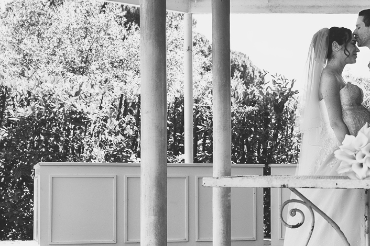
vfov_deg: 15.5
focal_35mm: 88
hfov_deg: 22.3
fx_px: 904
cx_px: 367
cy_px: 75
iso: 320
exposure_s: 1/250
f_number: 4.5
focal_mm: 27
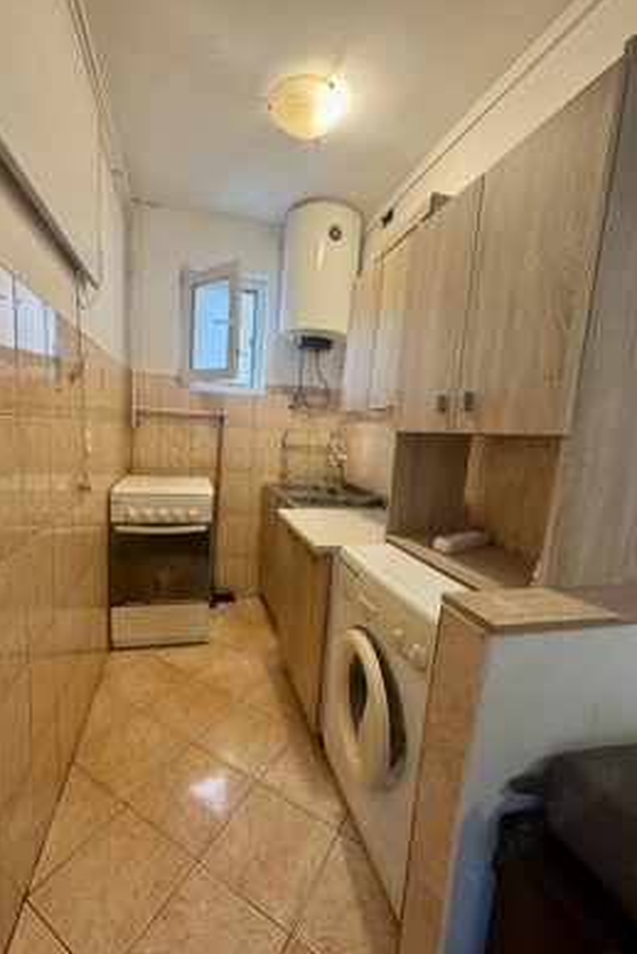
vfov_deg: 100.4
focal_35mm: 15
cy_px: 487
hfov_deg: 77.1
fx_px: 398
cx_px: 283
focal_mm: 2.22
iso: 320
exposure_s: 1/50
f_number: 2.2
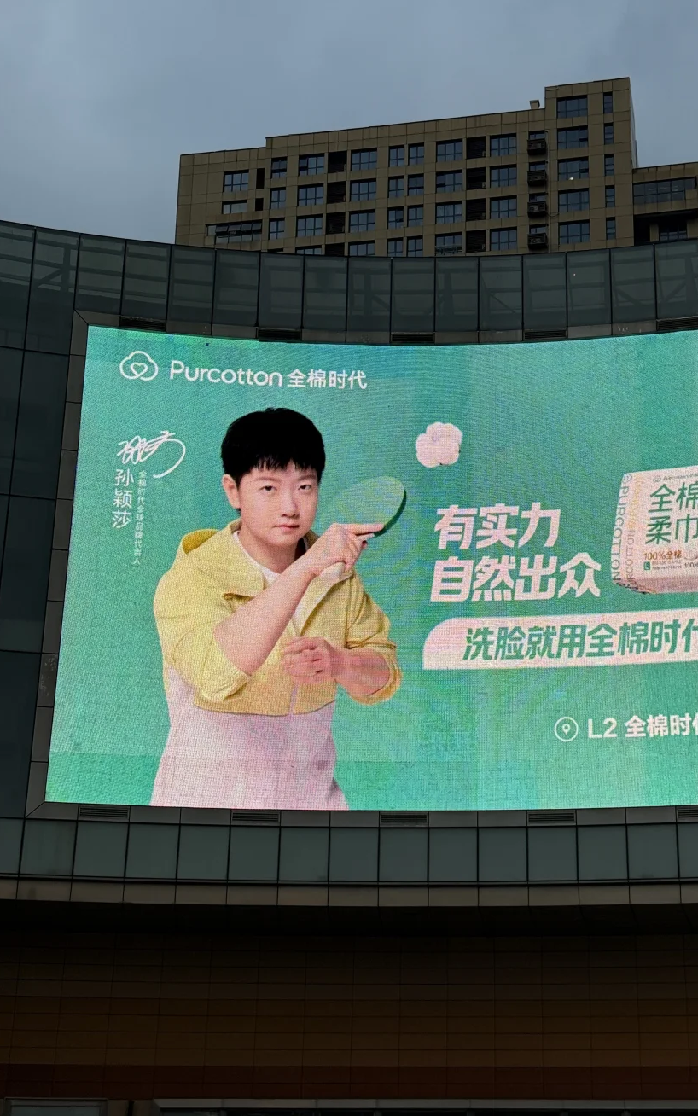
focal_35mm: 56
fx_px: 1704
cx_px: 458
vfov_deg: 36.3
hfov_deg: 23.1
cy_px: 587
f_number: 1.78
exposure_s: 1/557
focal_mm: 6.76
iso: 64
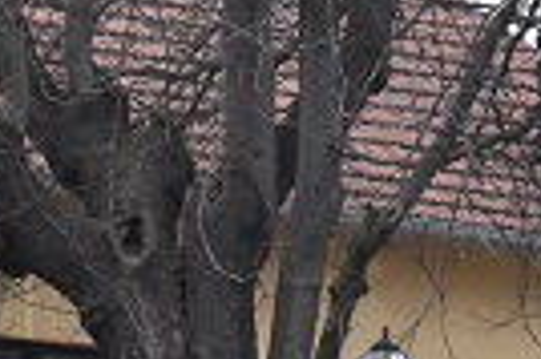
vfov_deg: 2.6
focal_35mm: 525
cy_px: 948
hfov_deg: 3.9
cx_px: -380
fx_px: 7880
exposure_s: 1/640
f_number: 6.3
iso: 4000
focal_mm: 86
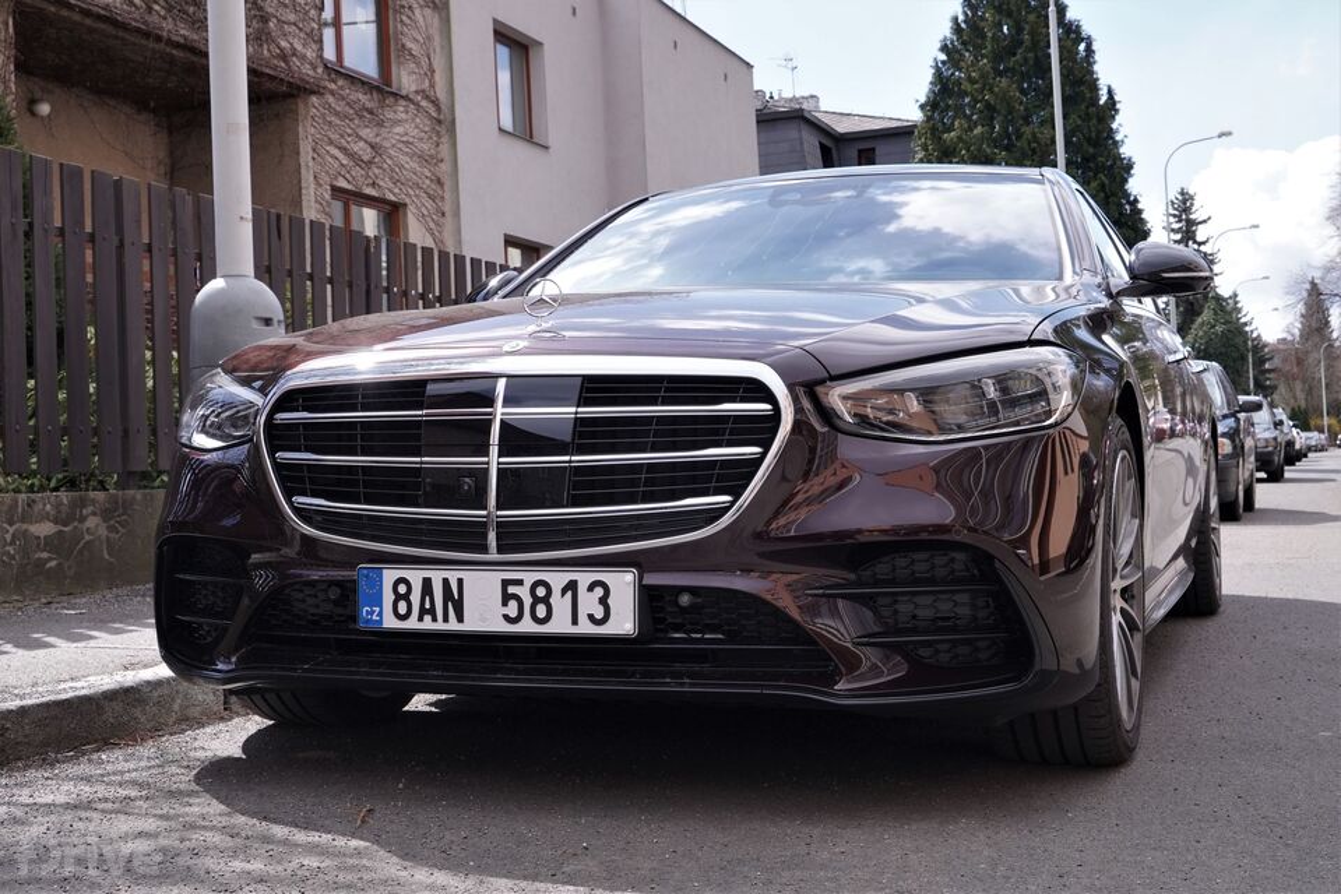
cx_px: 670
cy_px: 447
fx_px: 1266
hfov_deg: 55.8
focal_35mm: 34
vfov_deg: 38.9
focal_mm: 34
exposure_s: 1/320
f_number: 9
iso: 320
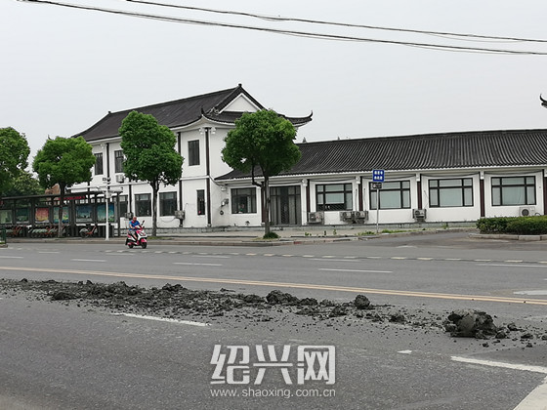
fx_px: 1075
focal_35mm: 68
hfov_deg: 28.6
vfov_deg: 21.6
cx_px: 274
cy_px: 205
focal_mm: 3.83
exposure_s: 1/425
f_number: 2.2
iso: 50
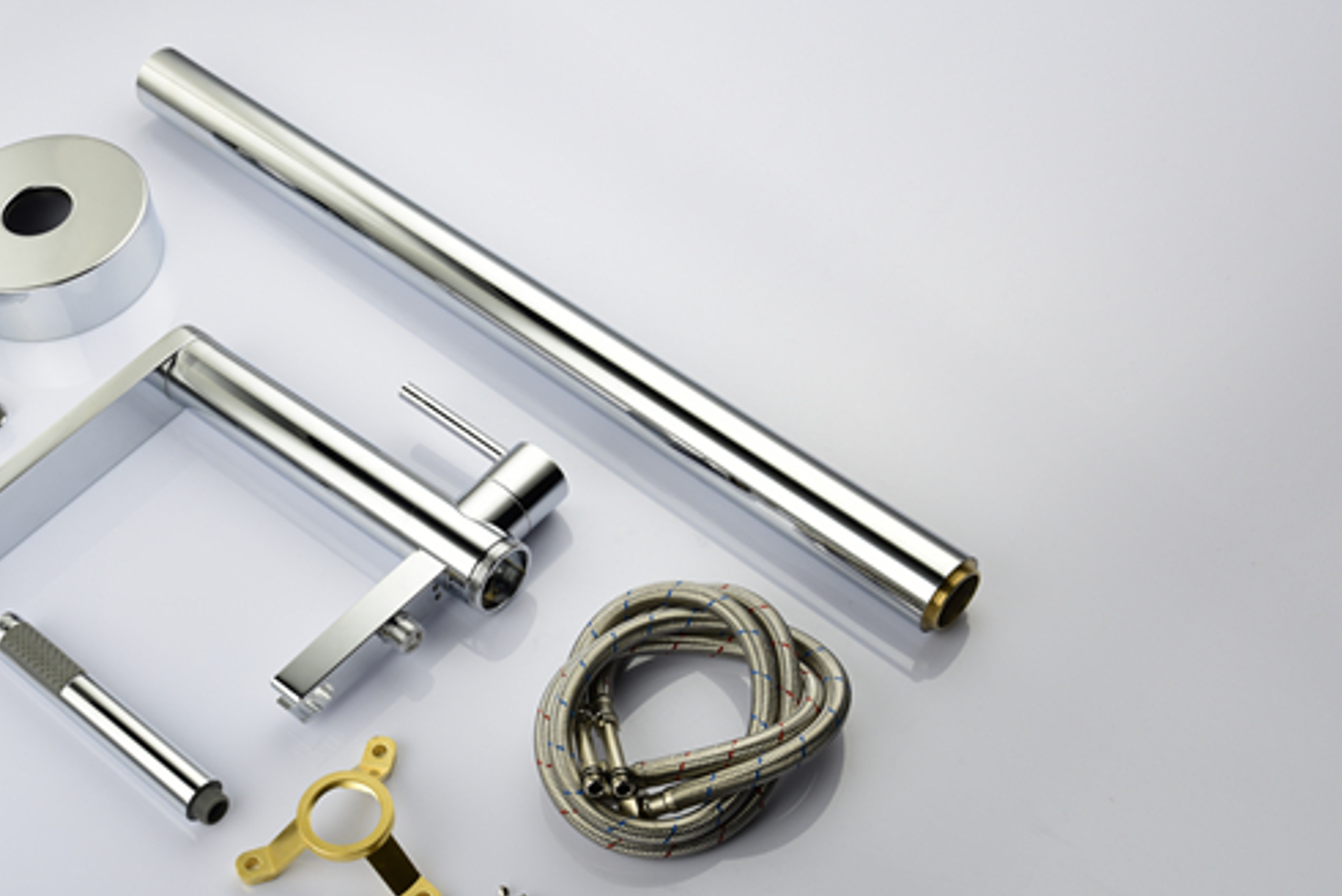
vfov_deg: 27.4
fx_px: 1827
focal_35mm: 49
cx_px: 337
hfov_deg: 39.3
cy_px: 581
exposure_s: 1/200
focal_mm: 32
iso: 64
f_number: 10
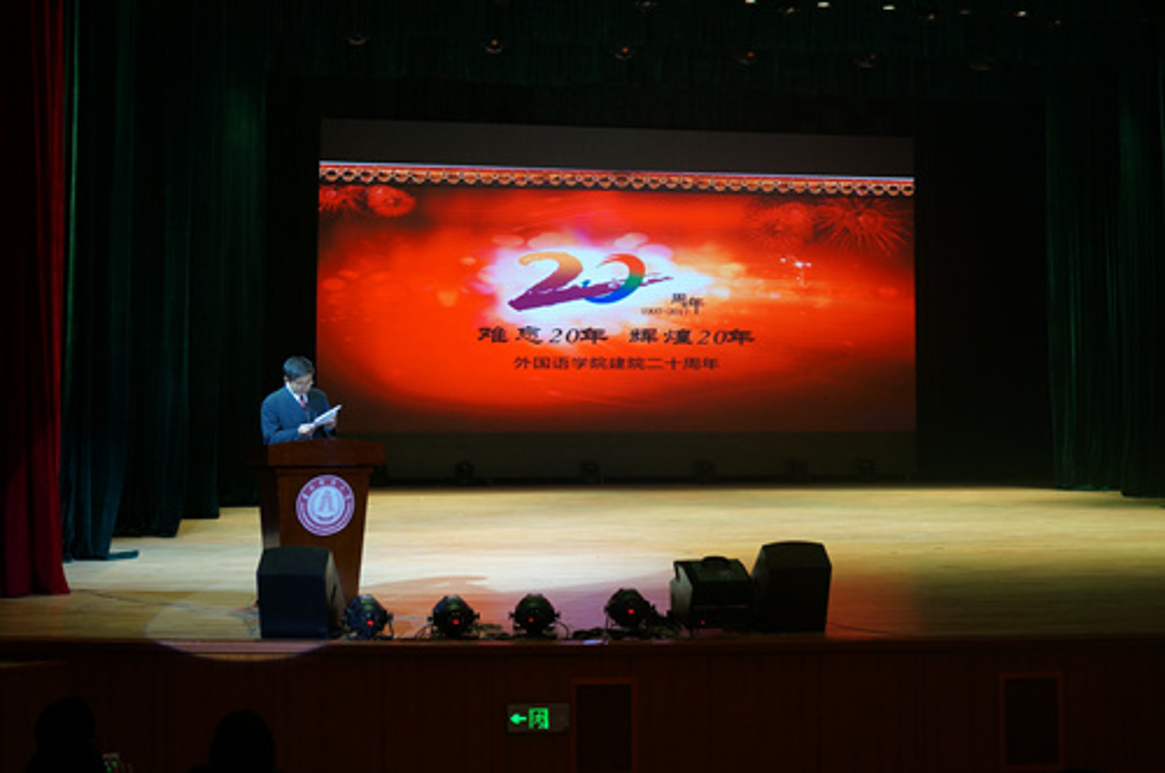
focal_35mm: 38
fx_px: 1212
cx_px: 582
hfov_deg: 51.3
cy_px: 386
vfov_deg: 35.4
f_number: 4.5
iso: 400
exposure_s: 1/125
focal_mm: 25
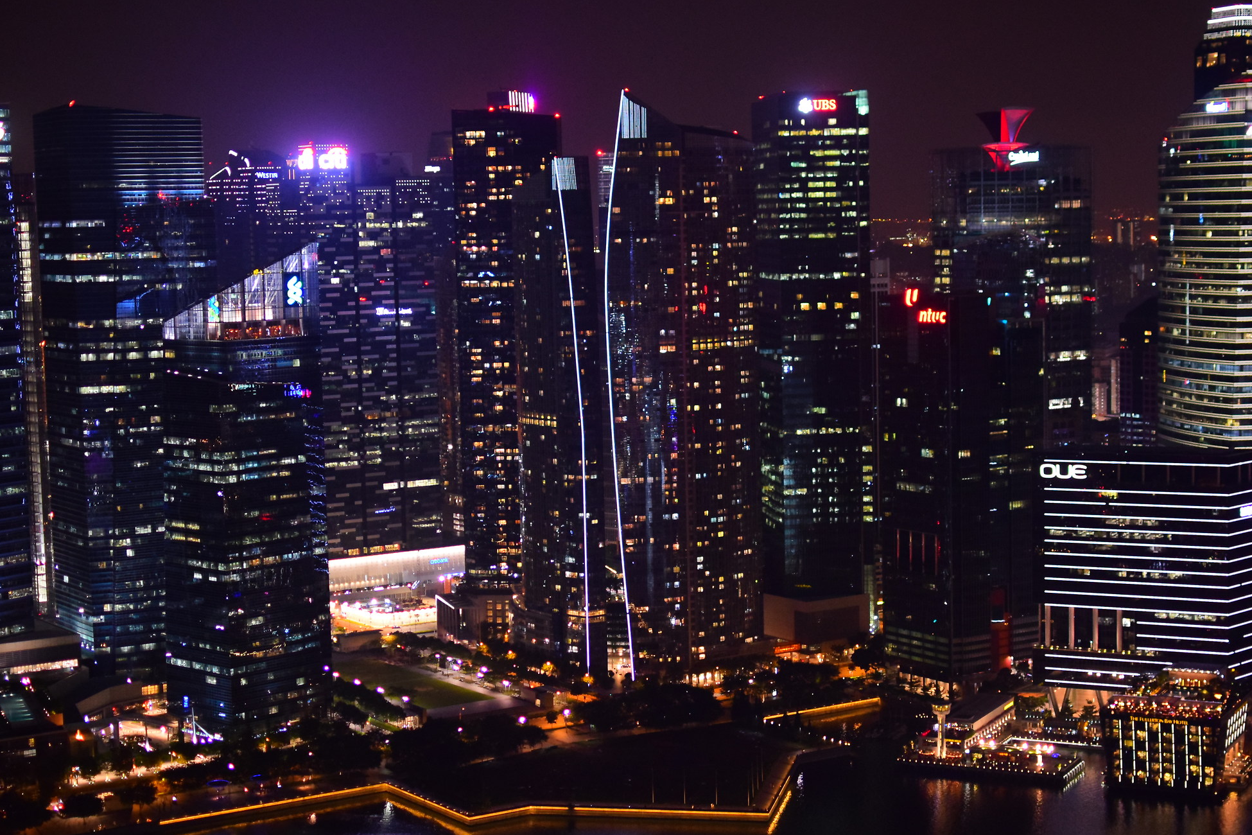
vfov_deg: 21.0
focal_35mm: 65
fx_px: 2247
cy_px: 452
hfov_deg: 31.1
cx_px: 571
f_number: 1.8
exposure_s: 1/40
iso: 1600
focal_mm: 35
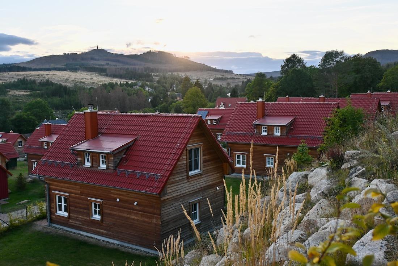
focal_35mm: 38
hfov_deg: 51.3
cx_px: 199
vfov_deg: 35.5
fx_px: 415
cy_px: 133
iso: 200
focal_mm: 25
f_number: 5.6
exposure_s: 1/250
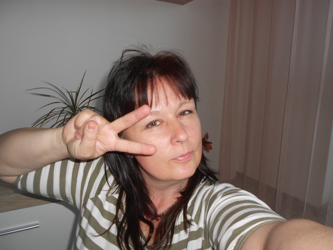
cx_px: 166
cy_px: 125
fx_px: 250
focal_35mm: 26
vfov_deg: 53.1
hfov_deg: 67.3
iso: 80
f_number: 3.2
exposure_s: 1/25
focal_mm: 4.6
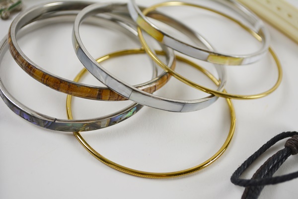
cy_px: 100
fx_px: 497
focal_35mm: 60
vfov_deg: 22.6
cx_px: 149
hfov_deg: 33.4
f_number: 5.6
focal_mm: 40
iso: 220
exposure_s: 1/125
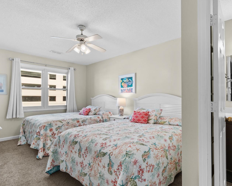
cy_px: 97
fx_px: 124
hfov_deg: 86.2
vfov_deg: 73.8
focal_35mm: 18
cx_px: 126
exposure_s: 1/25
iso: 100
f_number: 4.5
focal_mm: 10
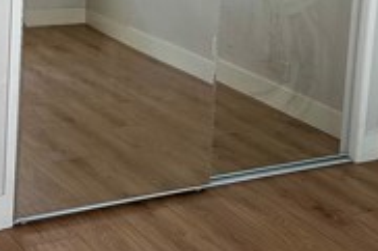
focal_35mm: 88
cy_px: -4
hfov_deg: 23.1
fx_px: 923
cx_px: 201
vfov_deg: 15.2
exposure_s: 1/111
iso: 125
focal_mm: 6.86
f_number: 1.78
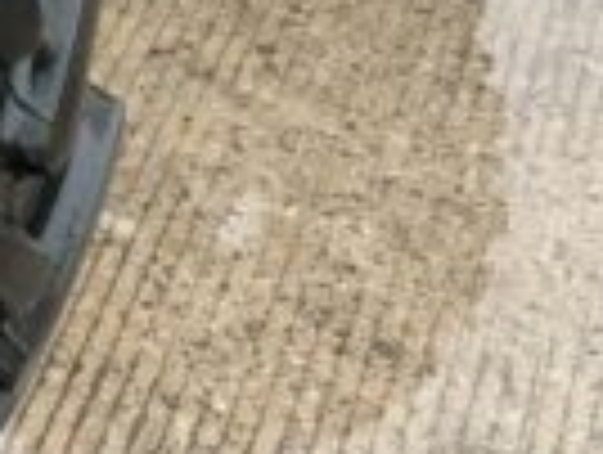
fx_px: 2408
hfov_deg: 13.2
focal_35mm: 138
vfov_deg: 10.6
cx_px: -400
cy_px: -94
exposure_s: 1/122
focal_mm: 3
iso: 64
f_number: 1.8
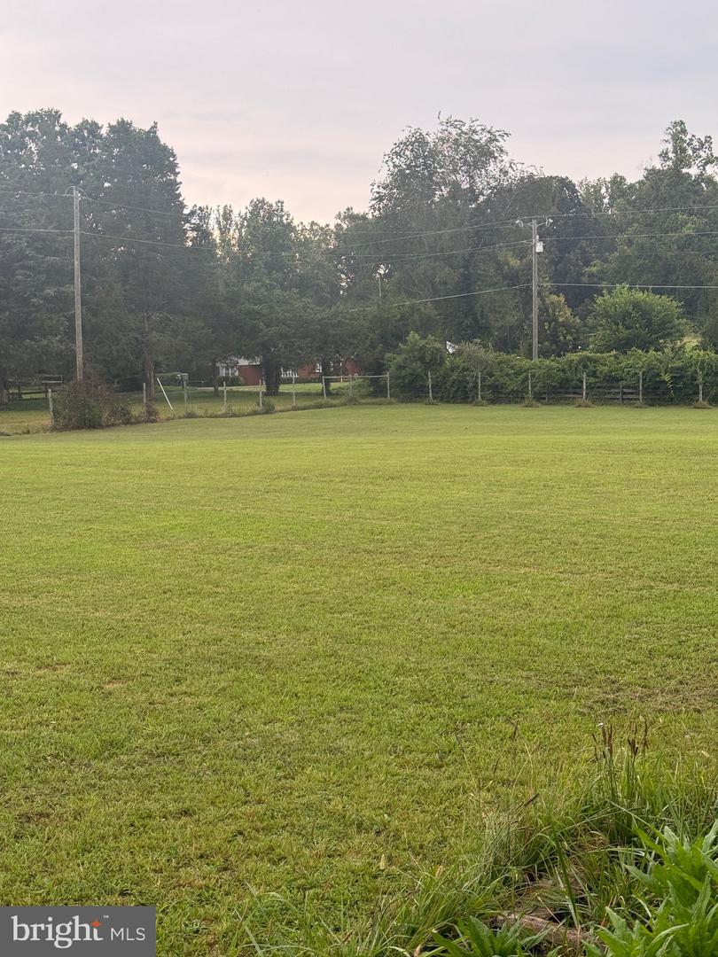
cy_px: 478
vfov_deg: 39.7
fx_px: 1327
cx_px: 359
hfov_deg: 30.3
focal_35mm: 48
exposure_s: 1/121
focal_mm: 6.76
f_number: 1.78
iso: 64
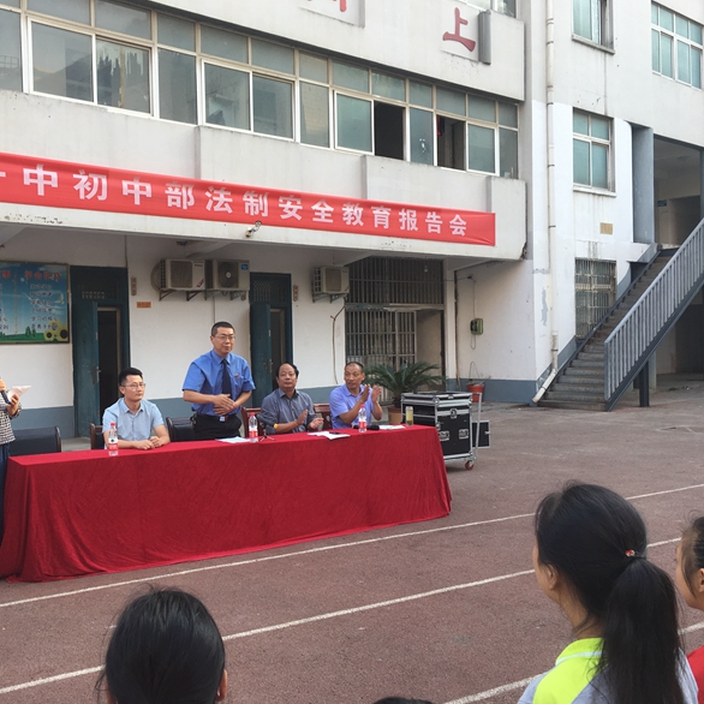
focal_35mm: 35
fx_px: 805
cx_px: 228
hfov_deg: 46.4
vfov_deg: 47.2
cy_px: 352
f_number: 2.2
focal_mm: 4.15
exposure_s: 1/125
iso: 25
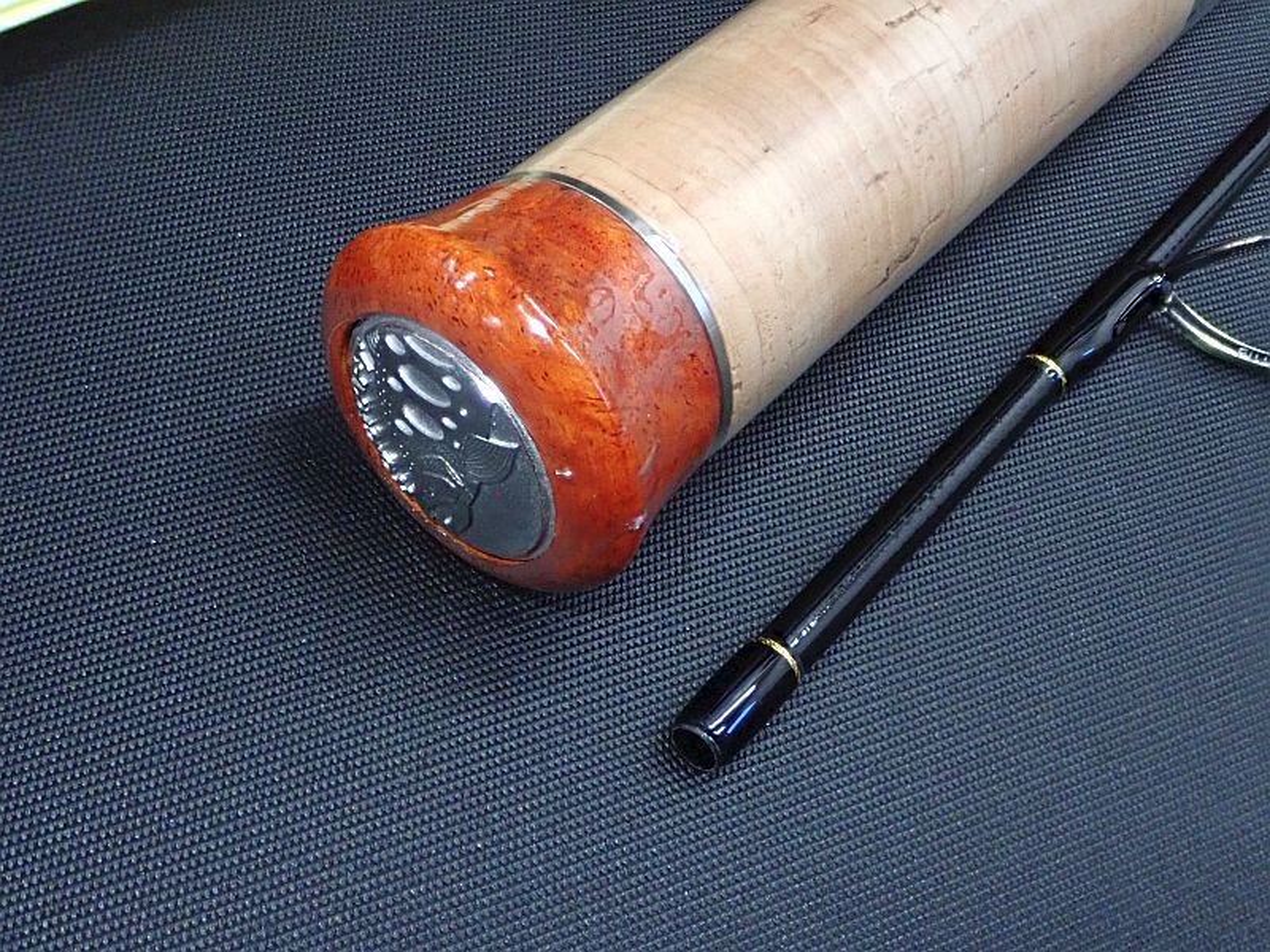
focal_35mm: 43
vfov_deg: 33.6
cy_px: 476
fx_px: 1578
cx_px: 635
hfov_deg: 43.9
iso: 1000
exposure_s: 1/40
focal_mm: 7.86
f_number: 4
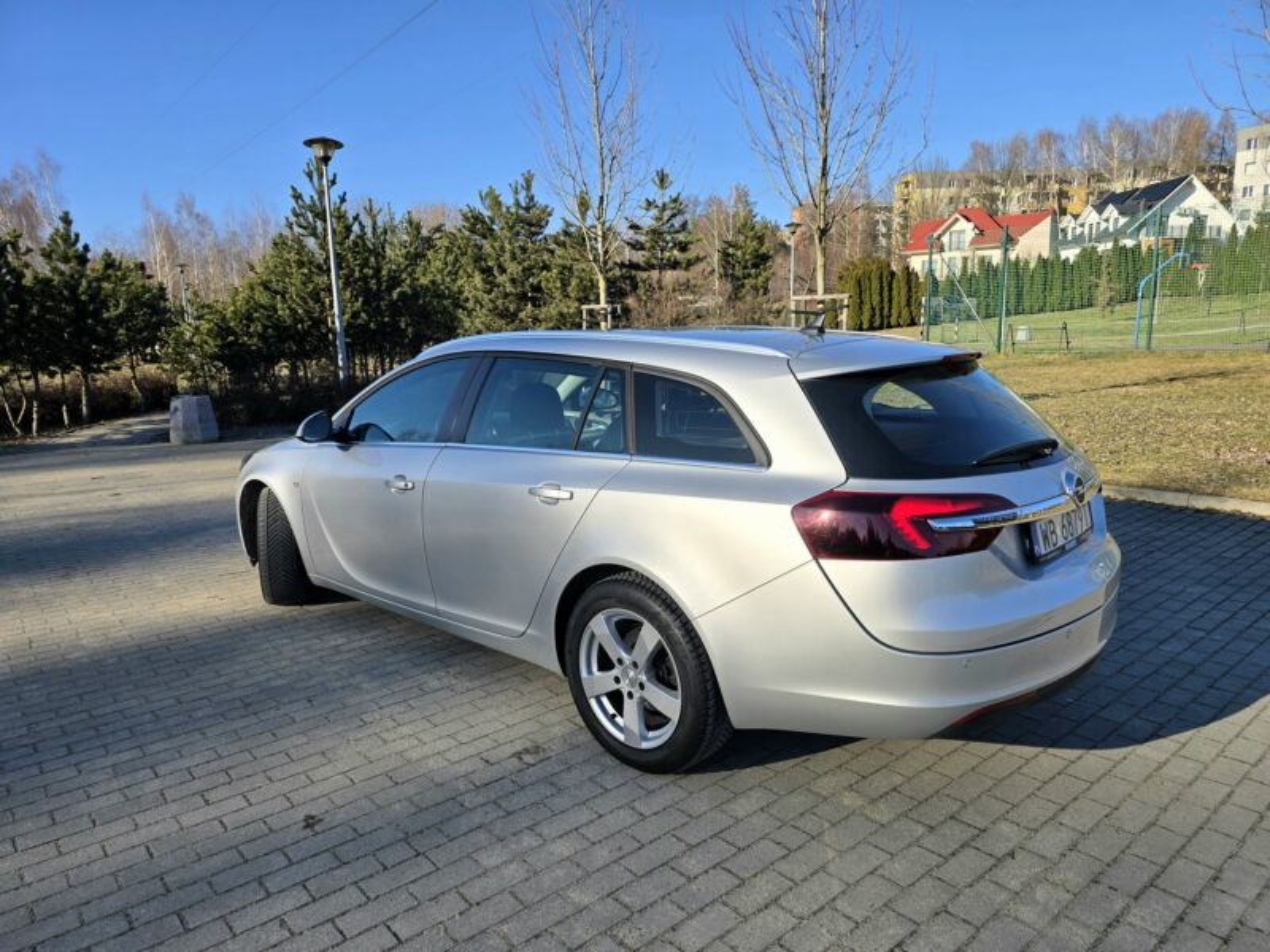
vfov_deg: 58.9
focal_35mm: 23
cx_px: 635
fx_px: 844
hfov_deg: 73.9
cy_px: 476
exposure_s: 1/1000
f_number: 1.7
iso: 12
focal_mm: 6.3
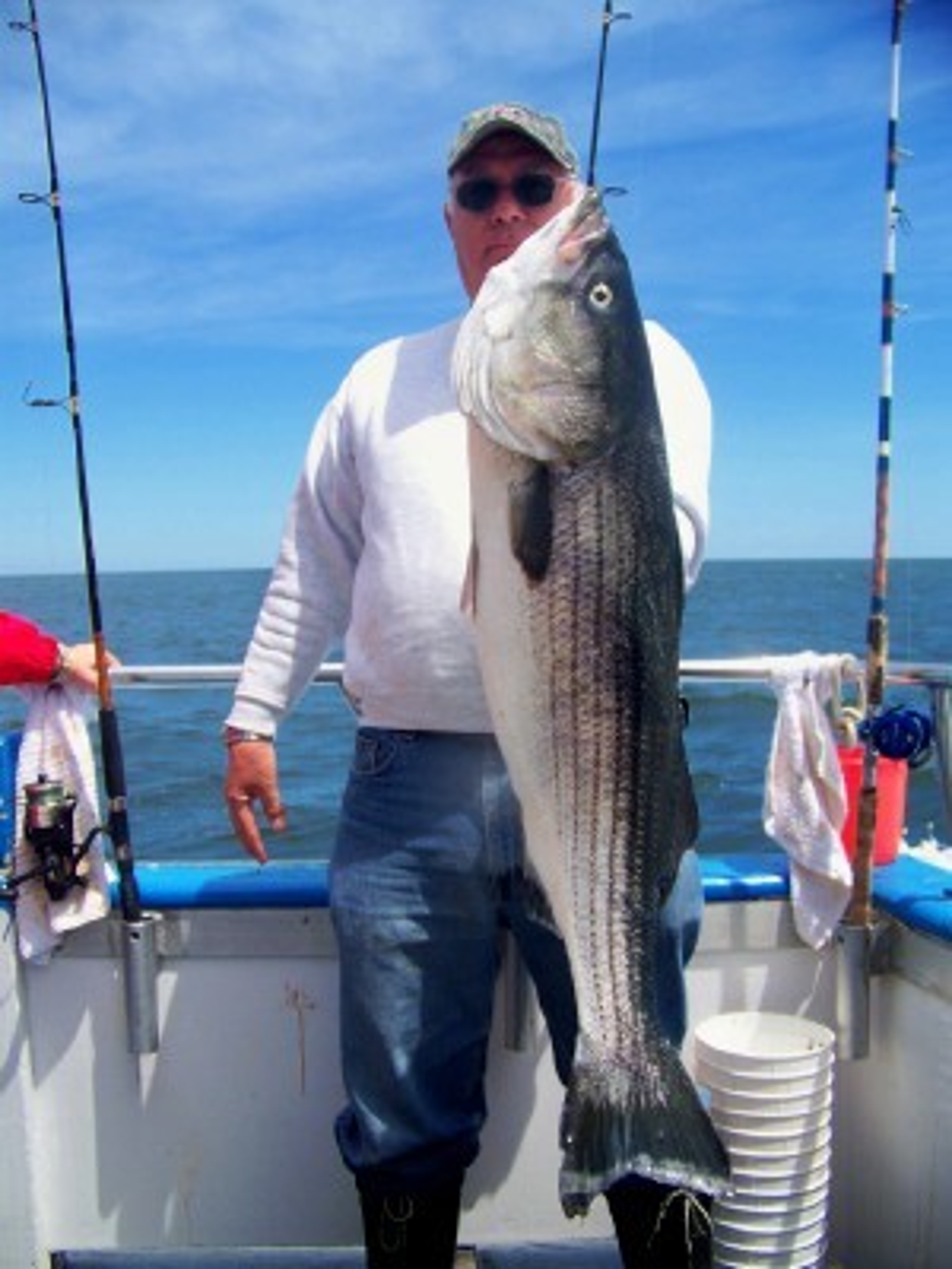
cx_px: 476
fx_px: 1320
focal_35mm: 36
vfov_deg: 51.4
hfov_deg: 39.7
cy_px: 634
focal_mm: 5.85
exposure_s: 1/640
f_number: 2.8
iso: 64
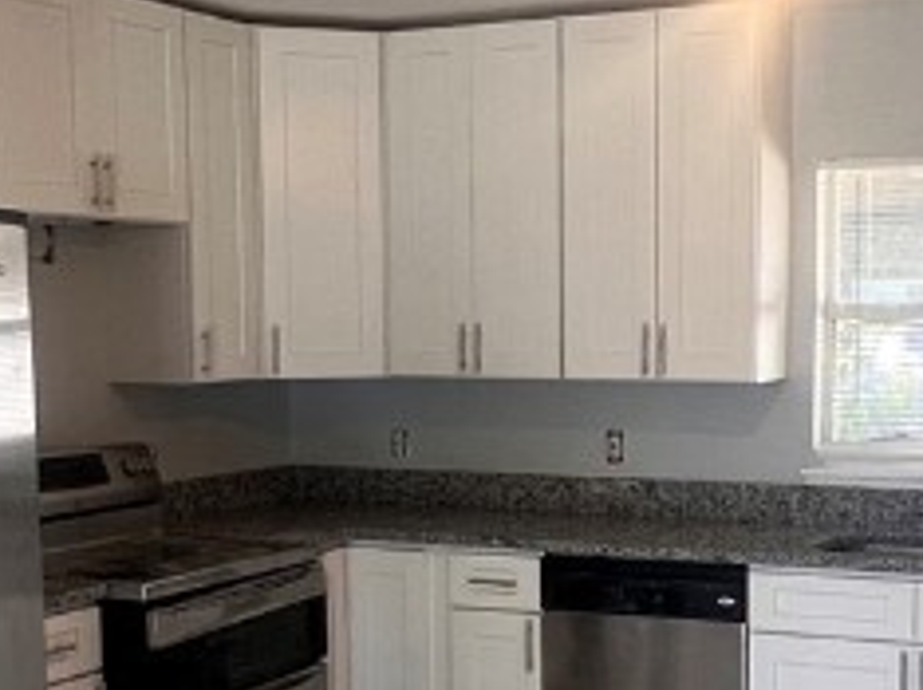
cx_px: 611
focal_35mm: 57
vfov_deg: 25.4
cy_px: 473
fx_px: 1518
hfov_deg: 33.5
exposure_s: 1/99
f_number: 1.8
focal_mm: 1.57
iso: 200
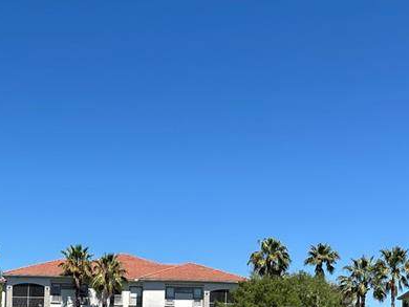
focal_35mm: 63
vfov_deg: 22.1
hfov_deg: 29.7
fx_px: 745
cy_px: 334
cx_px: 62
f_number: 1.78
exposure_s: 1/5000
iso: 80
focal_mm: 6.86
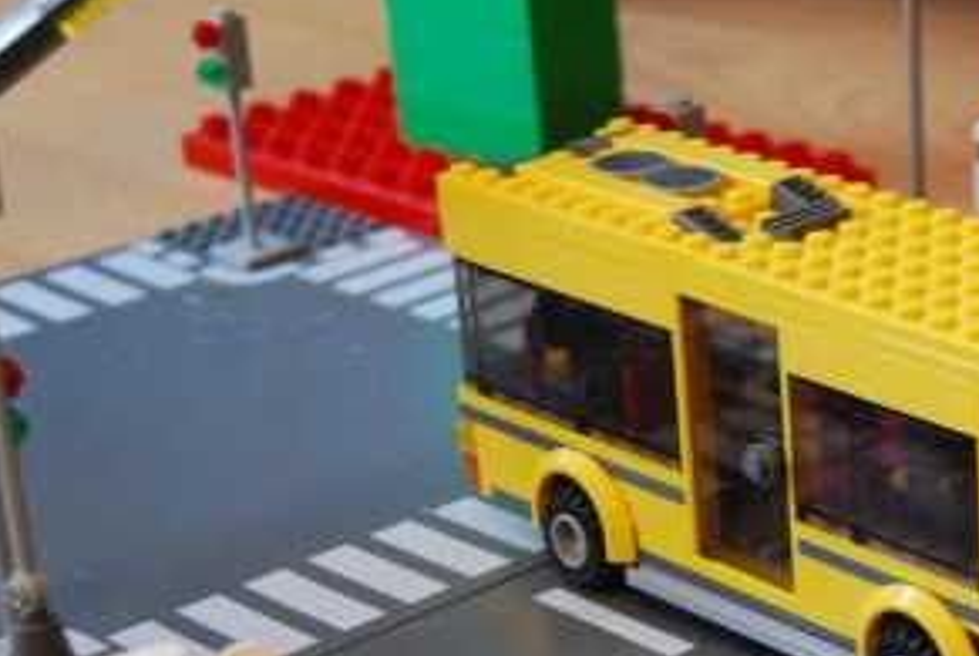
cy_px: 579
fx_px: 3050
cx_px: 855
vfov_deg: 12.2
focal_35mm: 112
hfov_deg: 18.0
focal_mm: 34
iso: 1600
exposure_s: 1/13
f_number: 4.5
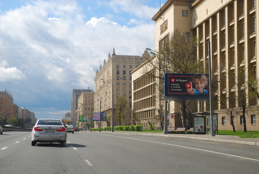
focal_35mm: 60
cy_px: 87
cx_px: 130
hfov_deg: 33.3
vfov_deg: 22.7
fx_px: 433
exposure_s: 1/320
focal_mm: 40
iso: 160
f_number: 9
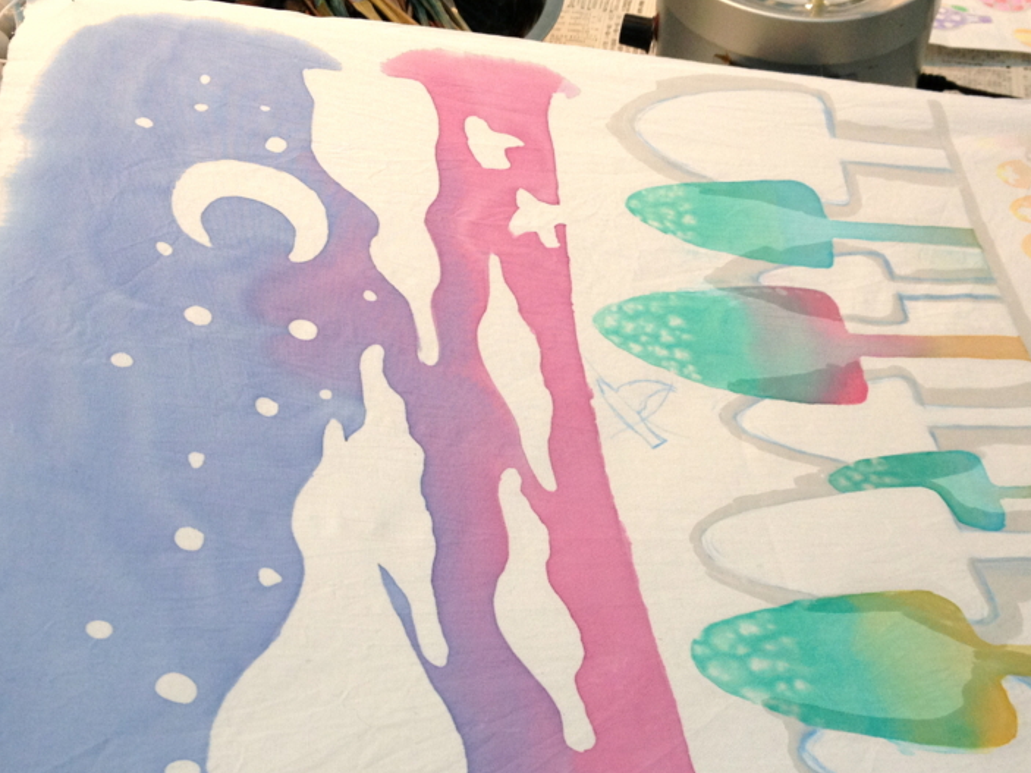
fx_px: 1519
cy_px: 447
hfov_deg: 37.4
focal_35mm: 51
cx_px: 592
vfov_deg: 28.5
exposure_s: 1/100
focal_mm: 4.28
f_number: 2.4
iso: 100
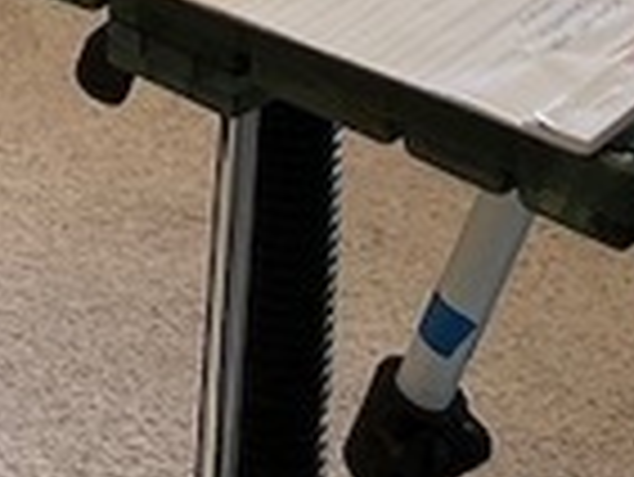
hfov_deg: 9.8
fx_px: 3465
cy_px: -1022
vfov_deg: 7.0
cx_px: -603
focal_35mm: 189
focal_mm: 5.7
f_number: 1.5
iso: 125
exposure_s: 1/120
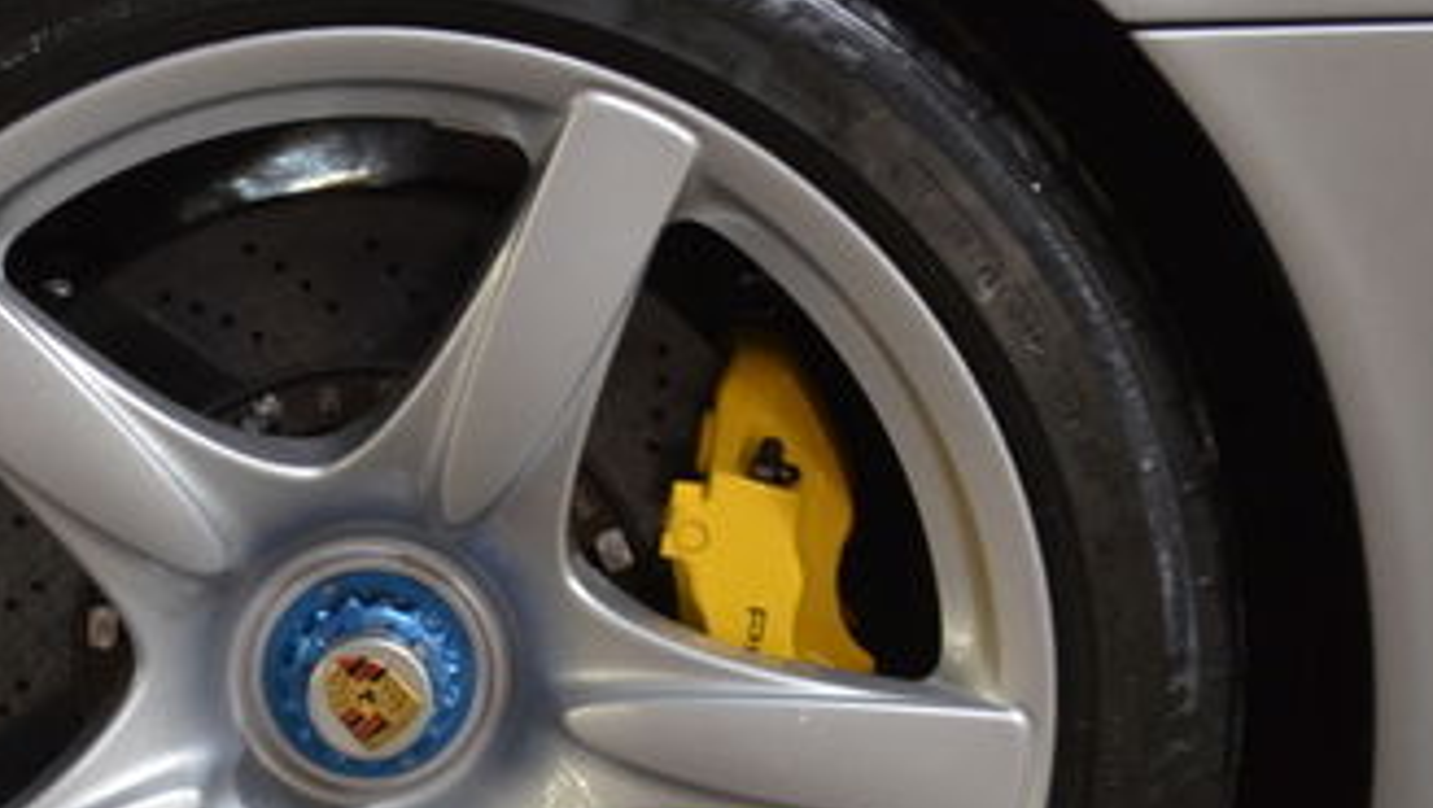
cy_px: 568
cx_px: 450
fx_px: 5855
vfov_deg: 7.9
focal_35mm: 154
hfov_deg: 13.9
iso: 1400
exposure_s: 1/30
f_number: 5.3
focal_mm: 42
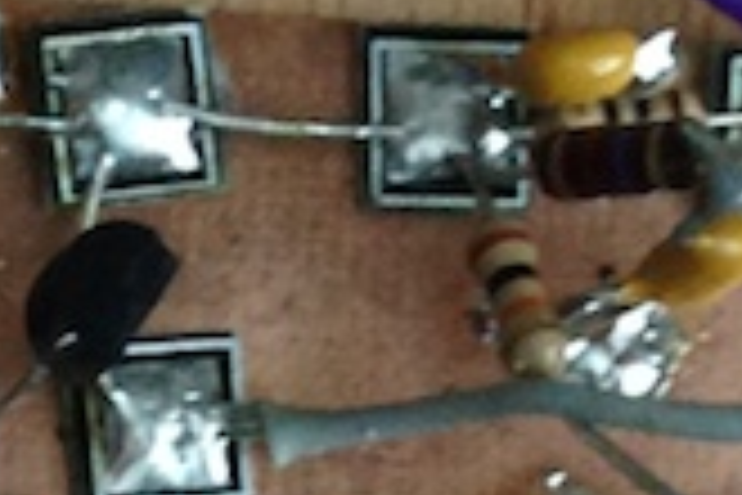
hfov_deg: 7.2
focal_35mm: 284
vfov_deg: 4.4
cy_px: 2081
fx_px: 5853
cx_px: -49
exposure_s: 1/20
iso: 160
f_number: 2.4
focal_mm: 4.12
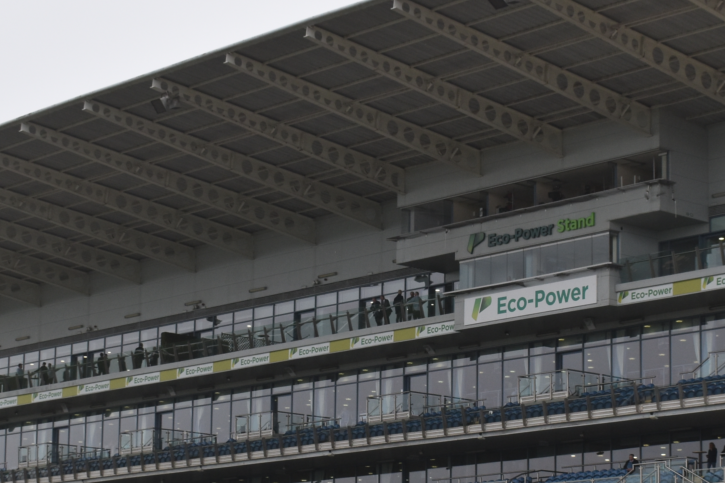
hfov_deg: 19.1
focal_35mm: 107
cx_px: 459
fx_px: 2155
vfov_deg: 12.7
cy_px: 411
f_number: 8
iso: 320
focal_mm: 30
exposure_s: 1/250
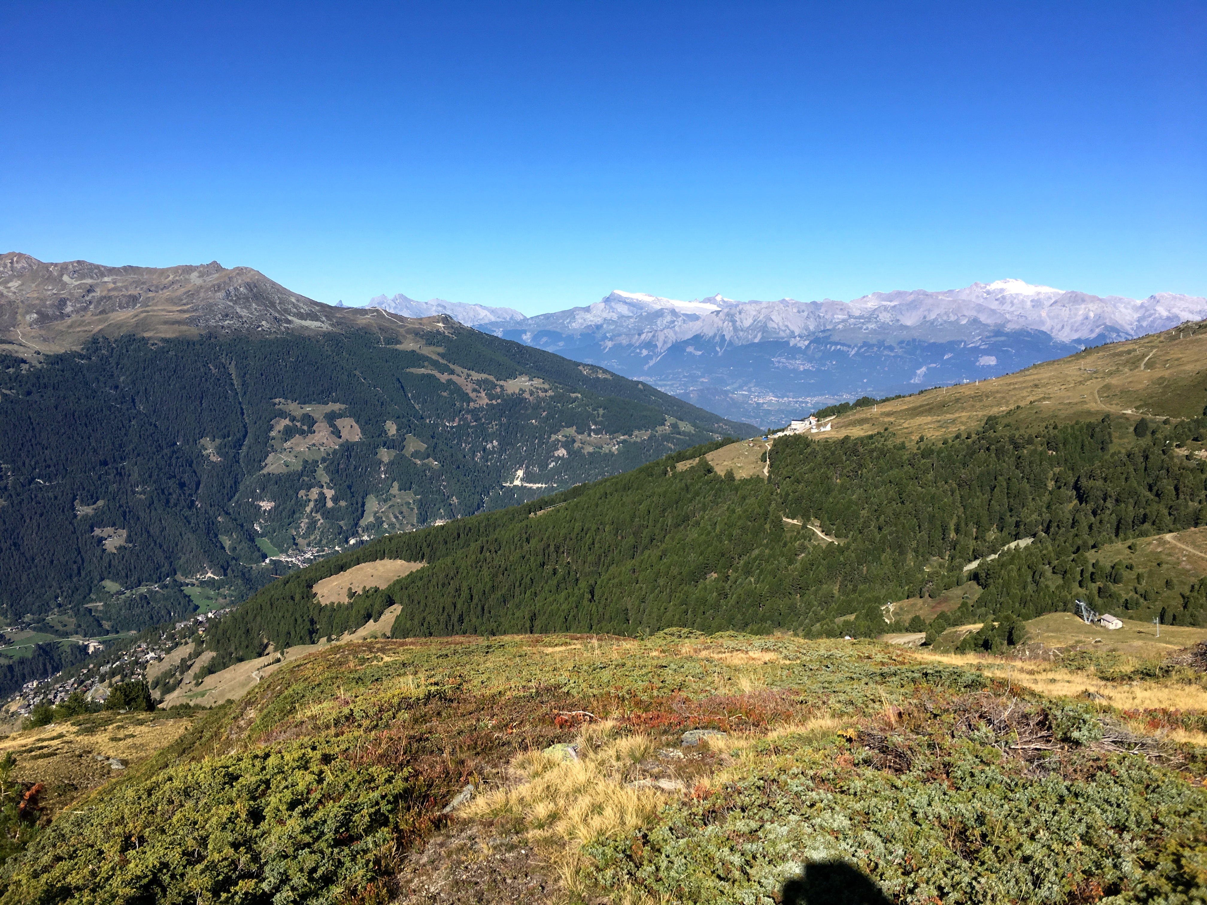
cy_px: 452
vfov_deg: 48.2
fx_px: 1011
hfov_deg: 61.7
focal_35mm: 29
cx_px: 604
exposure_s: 1/1876
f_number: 2.2
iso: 25
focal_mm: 4.15
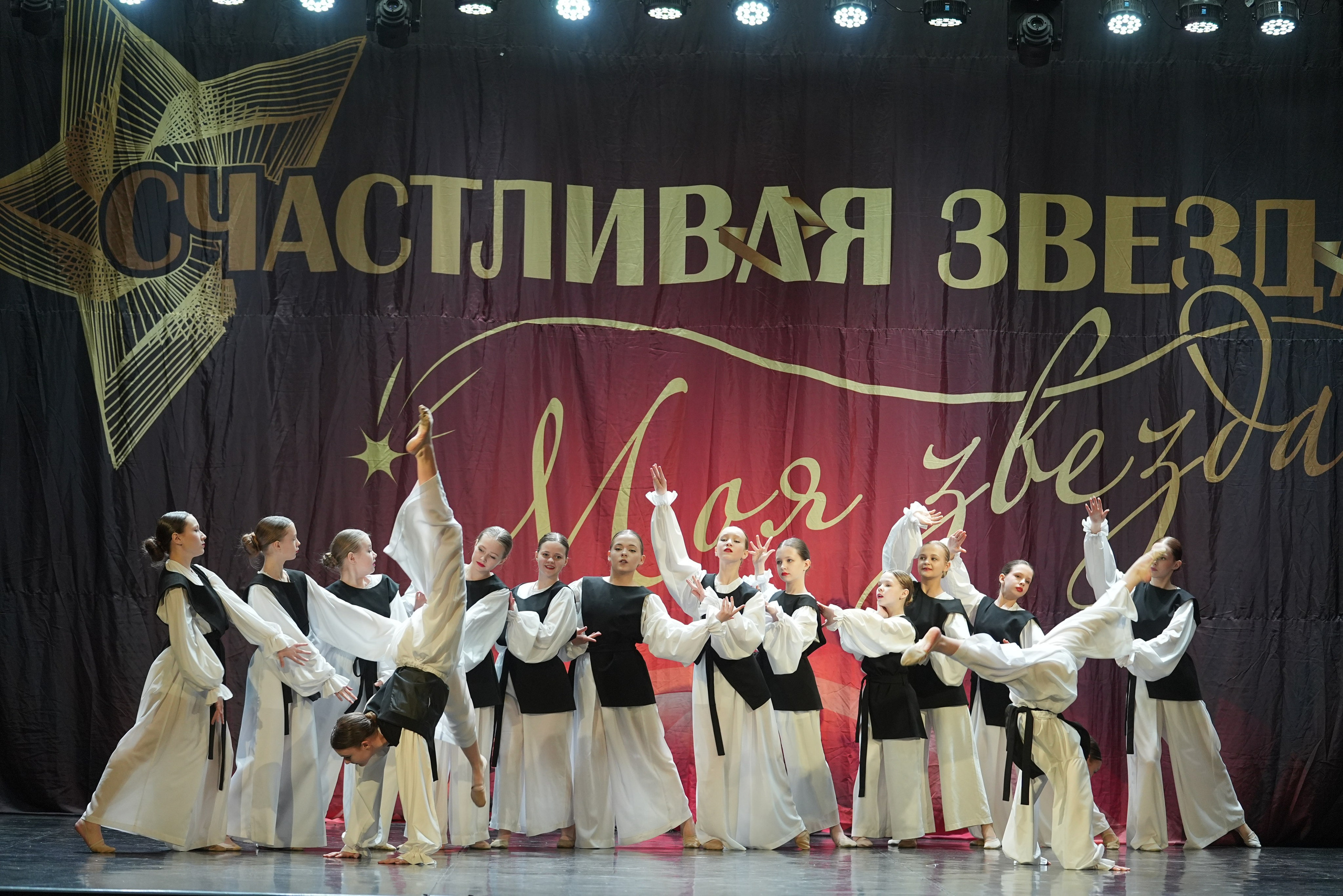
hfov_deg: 17.9
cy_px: 448
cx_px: 672
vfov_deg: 12.0
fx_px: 4253
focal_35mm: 114
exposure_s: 1/400
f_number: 2.8
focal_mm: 114
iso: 2000
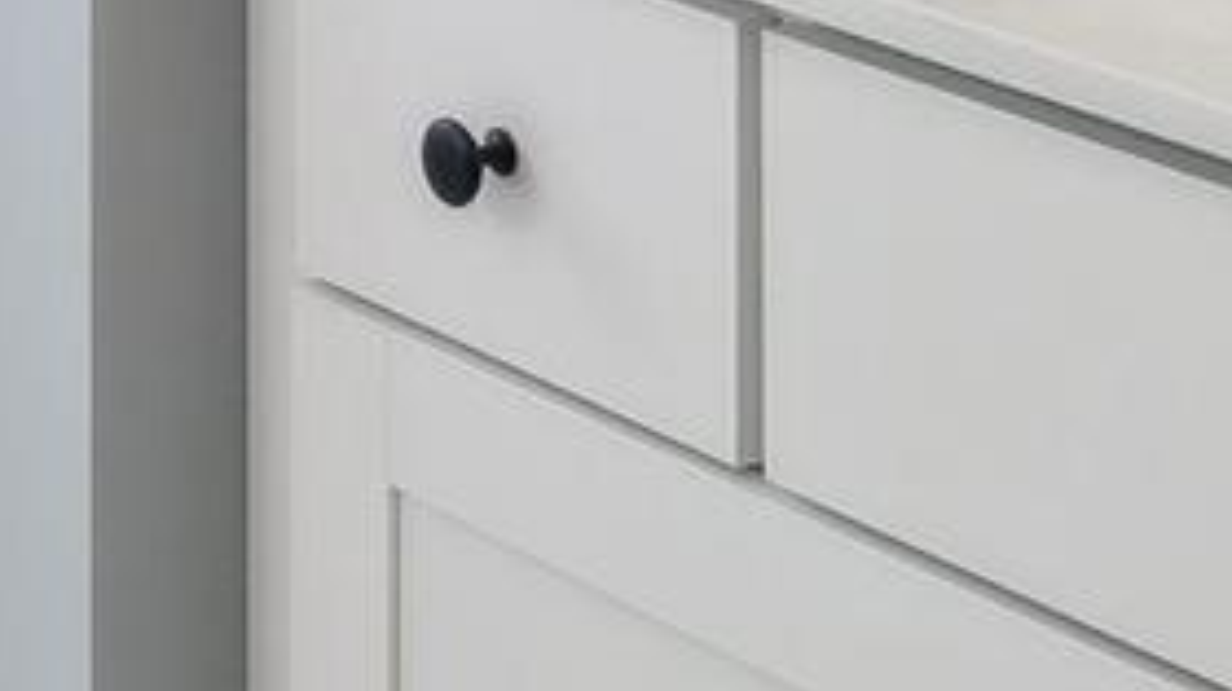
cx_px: -167
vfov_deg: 7.9
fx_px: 4505
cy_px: -1160
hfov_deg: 15.1
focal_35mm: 138
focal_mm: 12
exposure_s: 1/50
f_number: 9
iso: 200
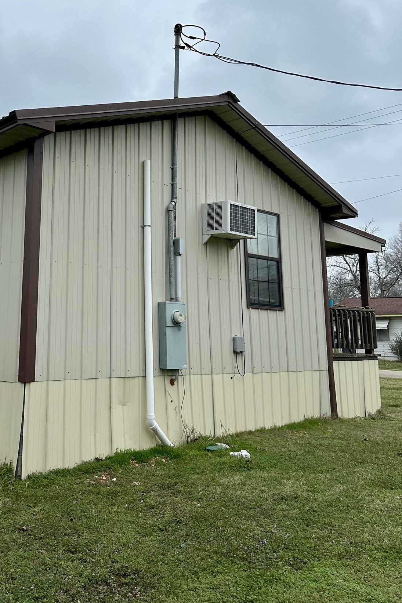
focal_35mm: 35
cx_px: 91
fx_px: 586
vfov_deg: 53.7
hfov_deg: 36.8
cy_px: 216
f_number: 1.78
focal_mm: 6.86
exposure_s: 1/1473
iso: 80
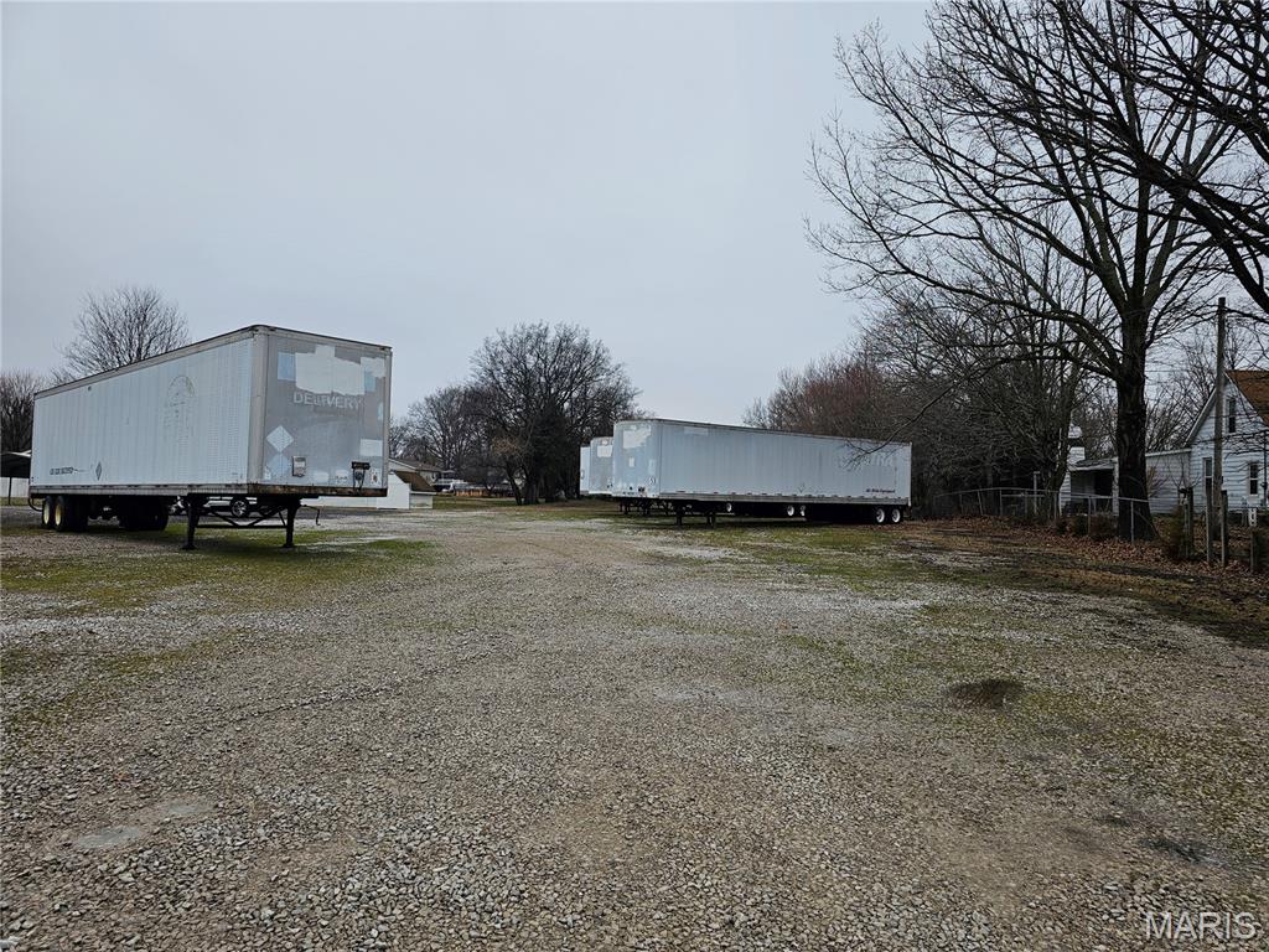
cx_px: 634
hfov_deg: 73.9
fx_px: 843
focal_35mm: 23
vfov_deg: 58.9
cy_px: 476
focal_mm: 6.3
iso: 10
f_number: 1.7
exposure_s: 1/188
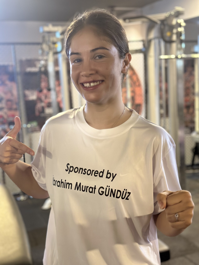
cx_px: 100
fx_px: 368
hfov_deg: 30.3
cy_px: 132
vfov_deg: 39.7
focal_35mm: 48
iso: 500
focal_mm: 6.86
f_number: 1.78
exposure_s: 1/33
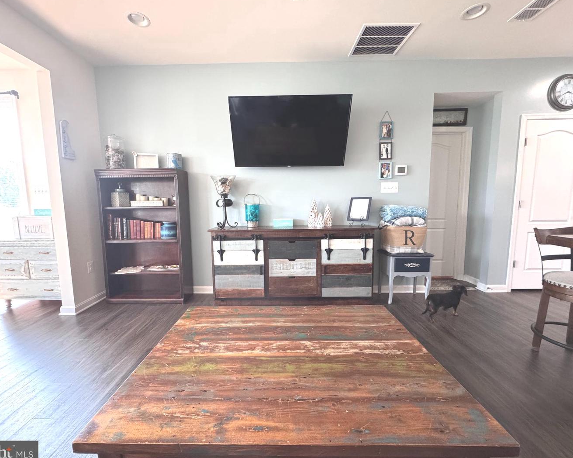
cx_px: 276
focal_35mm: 15
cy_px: 230
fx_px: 254
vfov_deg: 84.0
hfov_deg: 96.8
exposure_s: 1/60
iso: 400
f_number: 2.2
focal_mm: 2.22
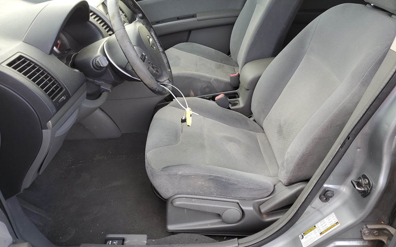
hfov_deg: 66.5
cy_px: 114
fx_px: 302
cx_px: 195
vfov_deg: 44.5
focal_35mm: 28
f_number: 1.5
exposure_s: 1/120
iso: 52
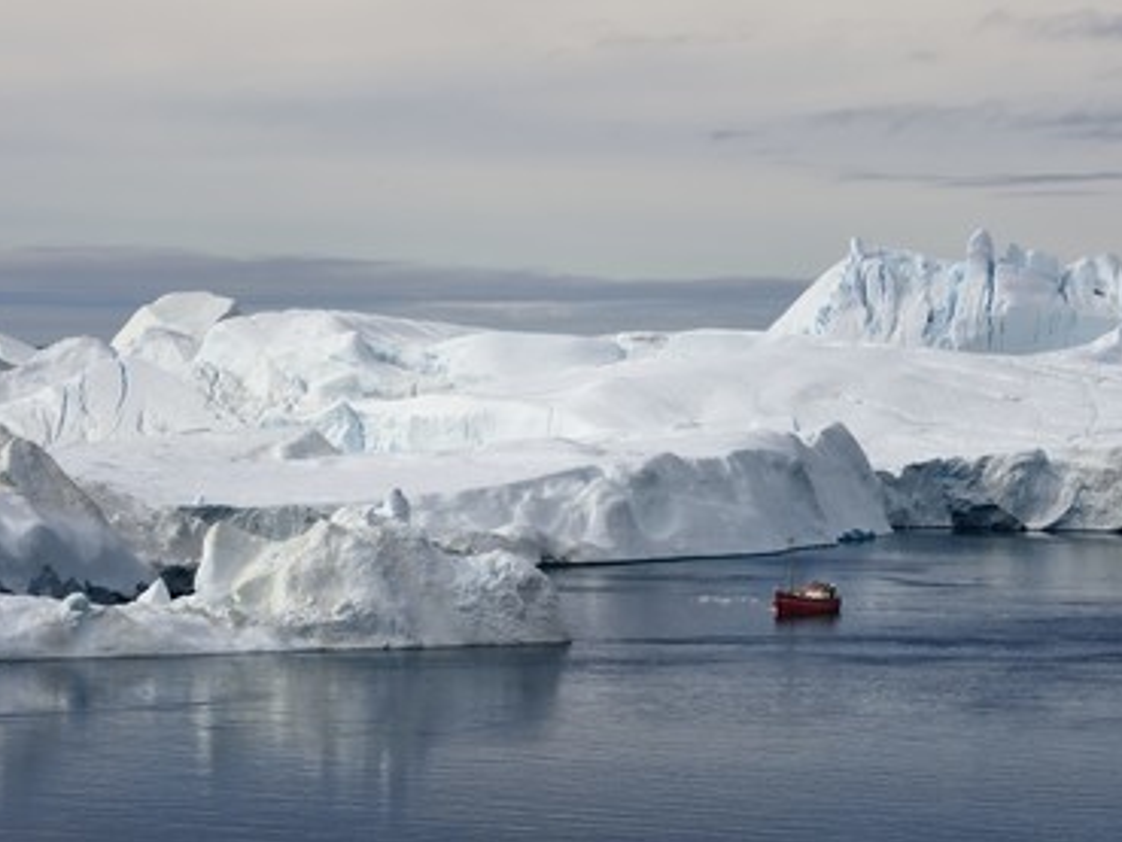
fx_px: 6031
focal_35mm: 186
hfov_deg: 10.6
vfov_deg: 8.0
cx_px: 553
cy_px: 419
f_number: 20
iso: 400
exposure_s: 1/320
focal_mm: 170
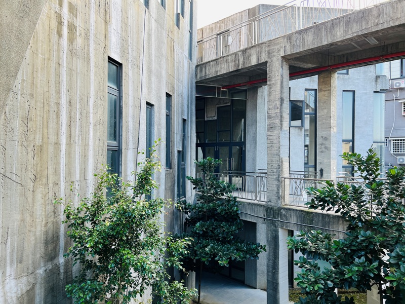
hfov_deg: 67.3
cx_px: 202
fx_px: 304
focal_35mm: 26
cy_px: 152
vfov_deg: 53.1
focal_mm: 5.7
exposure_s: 1/239
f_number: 1.5
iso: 40
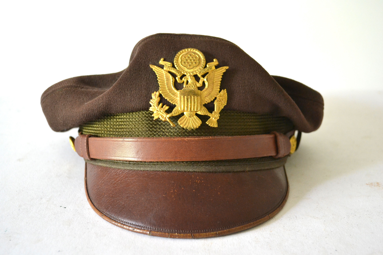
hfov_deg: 37.9
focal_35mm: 52
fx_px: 558
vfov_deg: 25.8
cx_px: 192
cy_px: 128
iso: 1600
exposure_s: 1/25
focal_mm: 35
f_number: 5.6
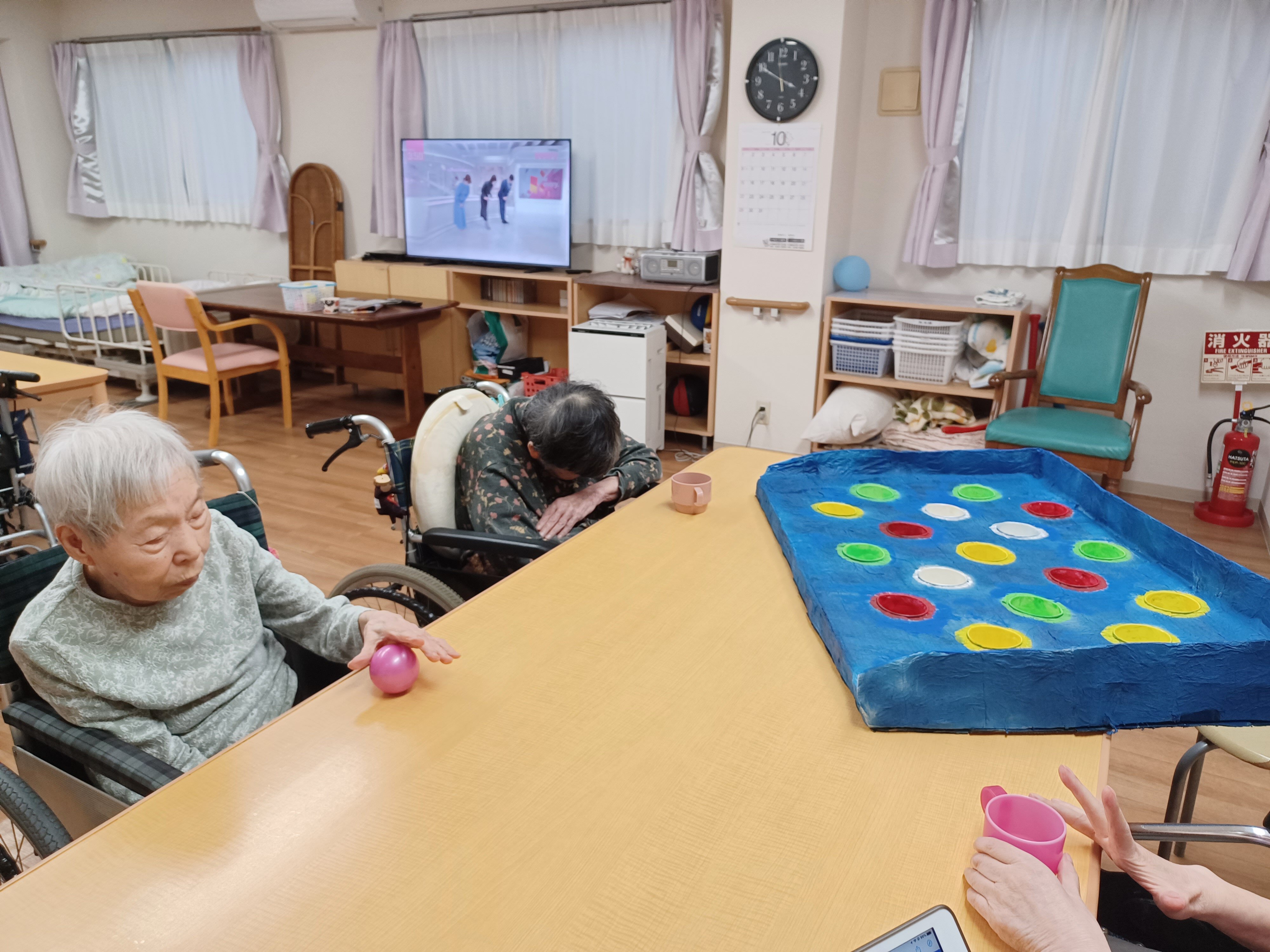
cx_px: 635
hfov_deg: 69.4
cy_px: 476
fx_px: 917
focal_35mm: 25
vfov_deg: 54.9
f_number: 1.8
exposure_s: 1/60
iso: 400
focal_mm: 4.6
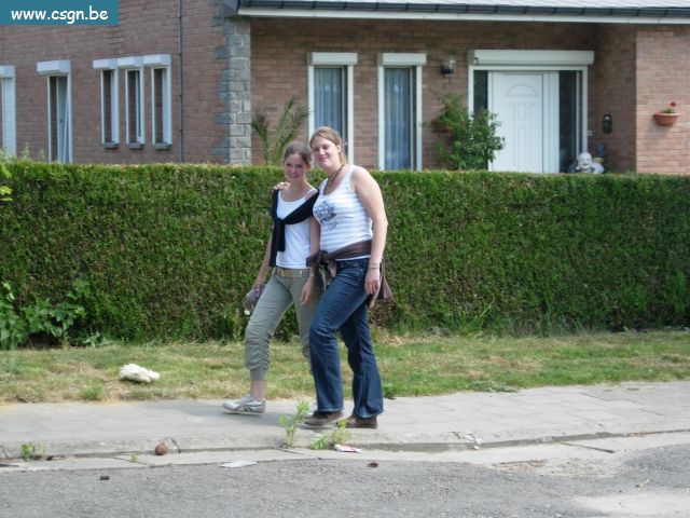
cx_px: 345
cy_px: 259
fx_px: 2252
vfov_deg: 13.1
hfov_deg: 17.4
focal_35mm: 113
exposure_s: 1/166
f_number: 4.9
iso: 64
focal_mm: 23.4
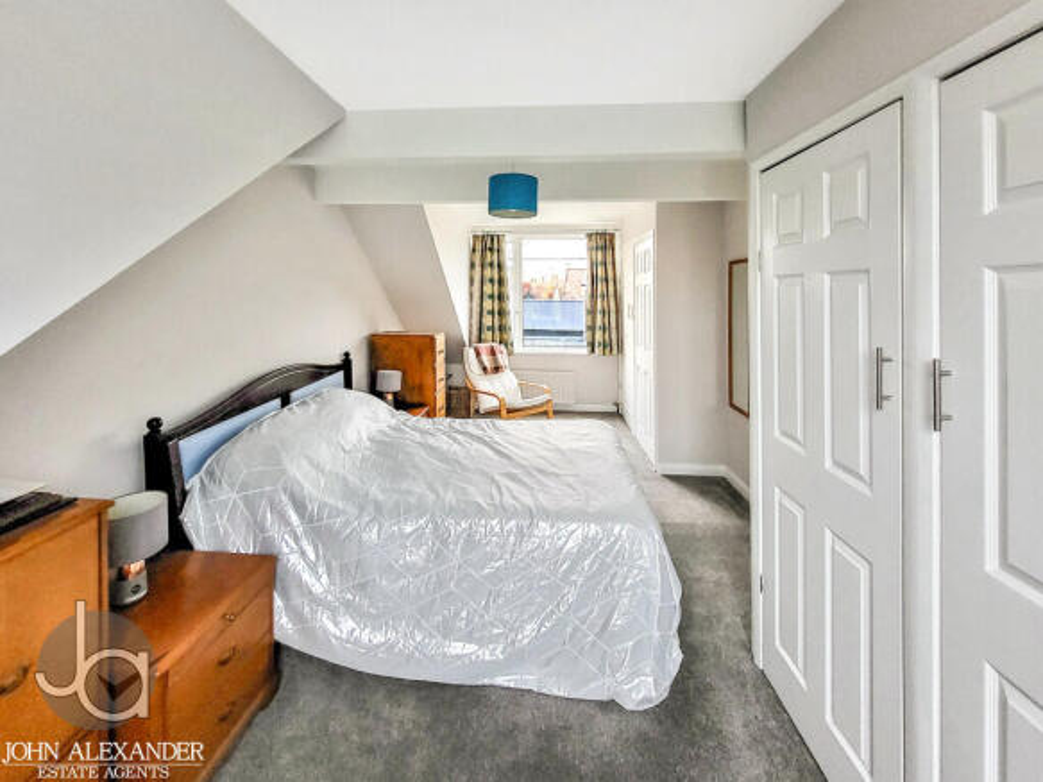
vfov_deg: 89.9
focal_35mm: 13
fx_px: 392
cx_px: 522
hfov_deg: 106.2
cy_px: 391
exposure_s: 1/33.3
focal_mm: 1.74
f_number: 2.2
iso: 500
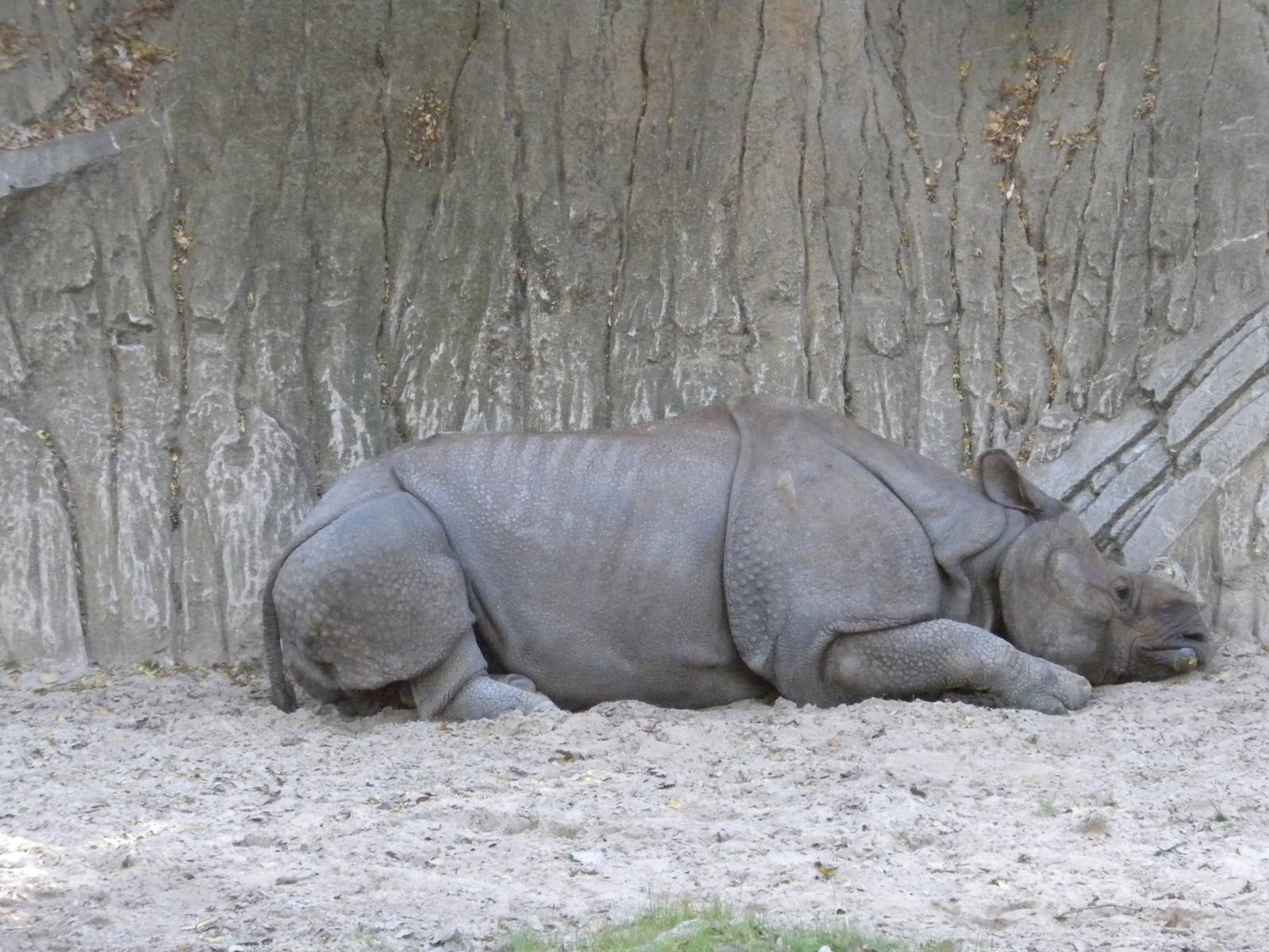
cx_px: 634
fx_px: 3666
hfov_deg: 19.6
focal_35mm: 100
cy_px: 476
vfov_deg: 14.8
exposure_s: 1/163
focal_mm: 17.7
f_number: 5.1
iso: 798
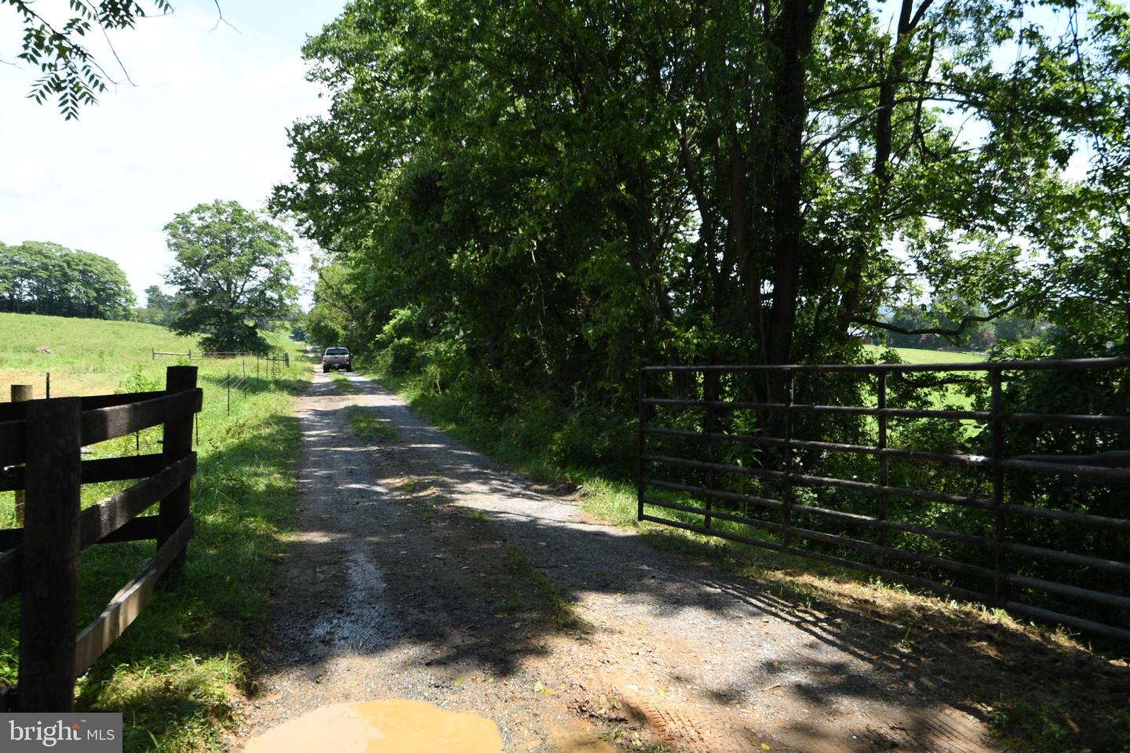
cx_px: 565
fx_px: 942
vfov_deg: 43.6
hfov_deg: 61.9
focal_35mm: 30
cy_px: 376
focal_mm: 15
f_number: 6.3
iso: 100
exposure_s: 1/160
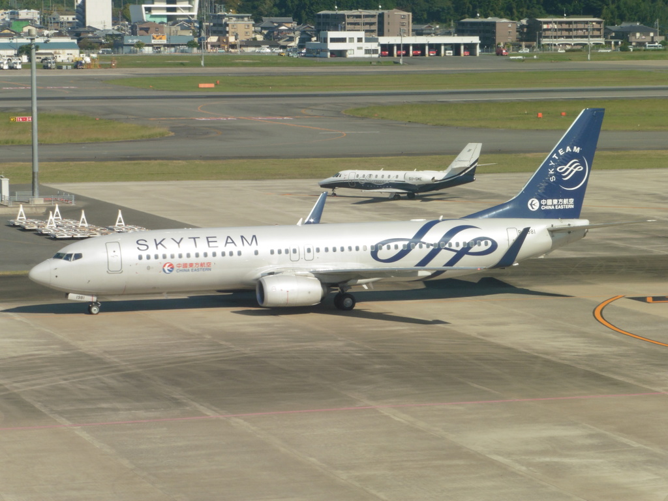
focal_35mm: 137
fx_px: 2644
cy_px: 250
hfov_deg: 14.4
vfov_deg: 10.8
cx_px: 334
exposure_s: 1/320
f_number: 6.3
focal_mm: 24.4
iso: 100
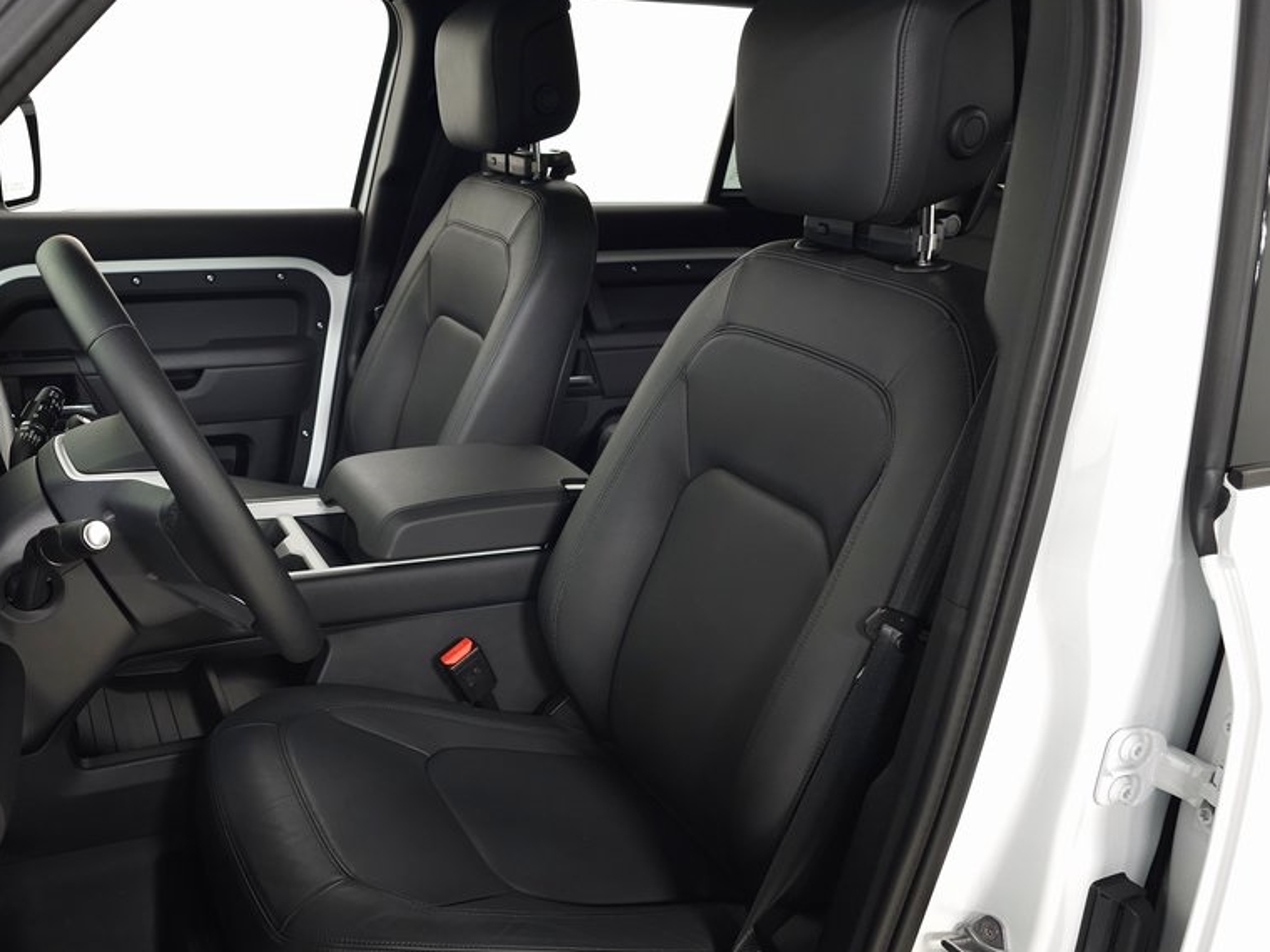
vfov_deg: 45.2
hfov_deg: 57.1
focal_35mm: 31
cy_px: 568
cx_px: 423
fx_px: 1137
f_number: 1.7
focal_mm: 6.3
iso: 125
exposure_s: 1/60
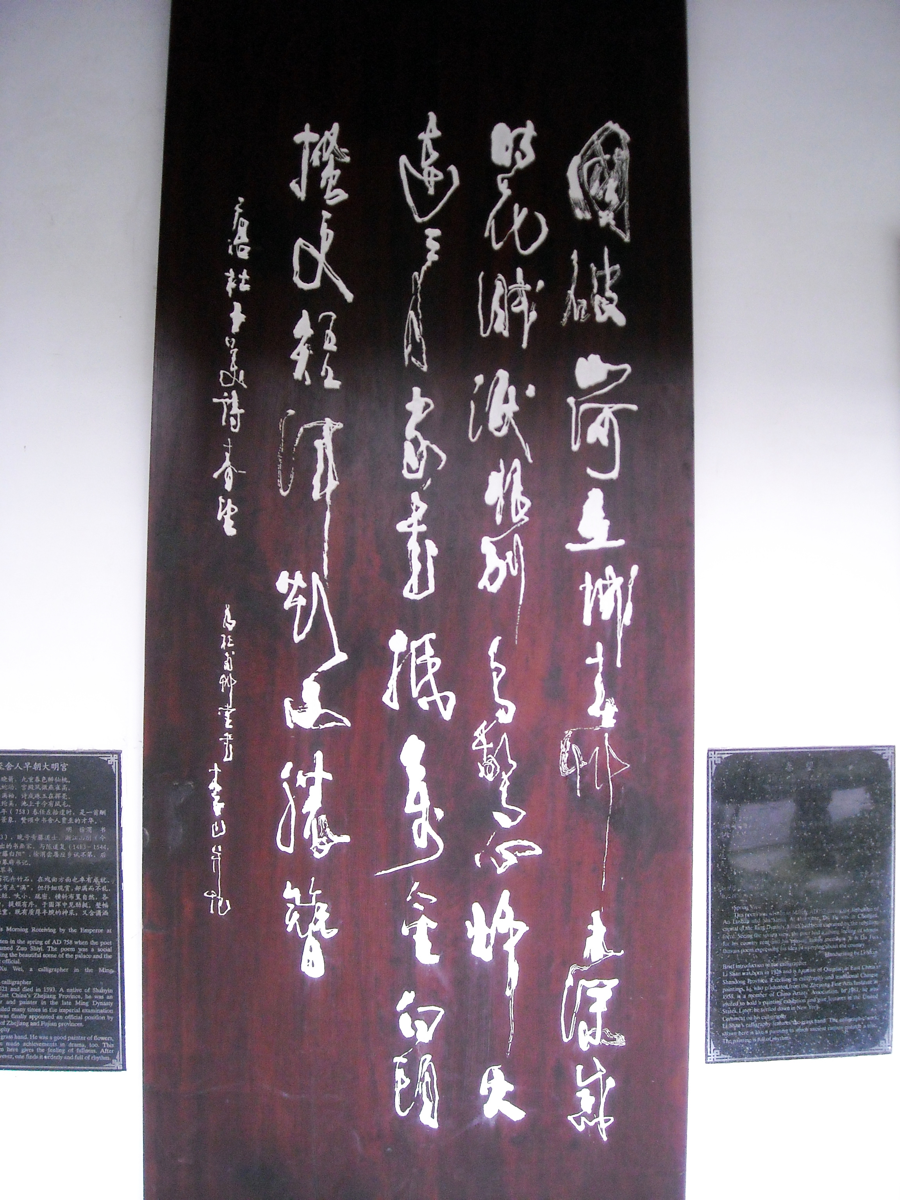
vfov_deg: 52.6
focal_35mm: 35
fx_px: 1213
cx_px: 450
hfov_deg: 40.7
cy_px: 600
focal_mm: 5.7
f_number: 2.8
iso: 270
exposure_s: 1/60
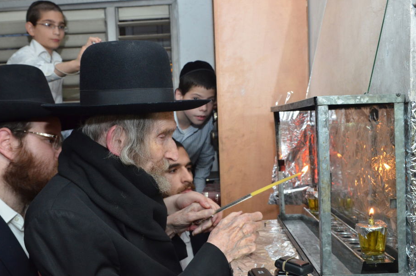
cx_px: 191
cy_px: 143
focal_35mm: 37
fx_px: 427
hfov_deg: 51.9
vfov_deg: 35.8
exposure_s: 1/125
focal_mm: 22
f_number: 5.6
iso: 2000
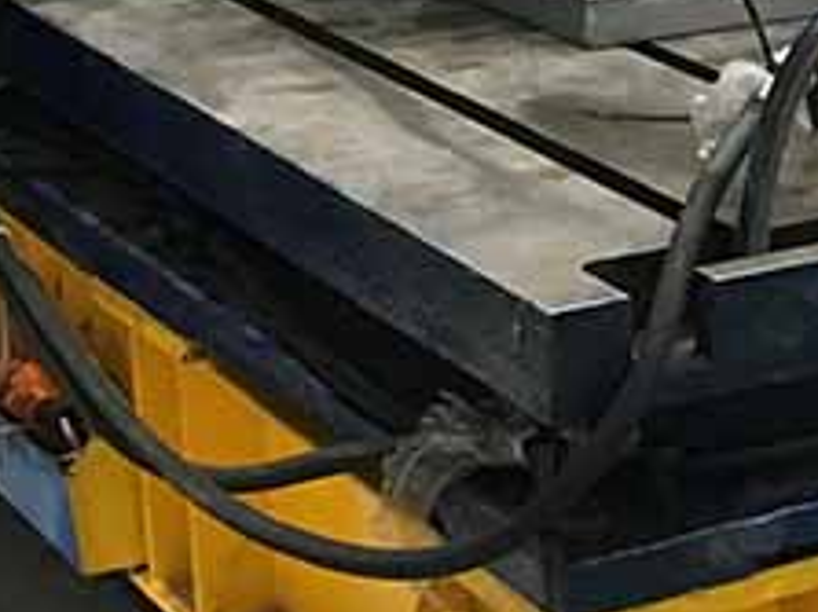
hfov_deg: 14.7
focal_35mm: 130
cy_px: 209
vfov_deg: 11.4
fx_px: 3070
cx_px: 994
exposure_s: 1/33
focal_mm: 4.15
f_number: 2.2
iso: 200
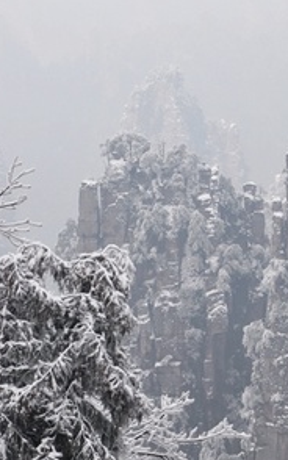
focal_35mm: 161
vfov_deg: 13.0
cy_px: 241
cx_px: 297
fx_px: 2020
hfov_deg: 8.1
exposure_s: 1/200
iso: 200
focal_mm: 62
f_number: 10
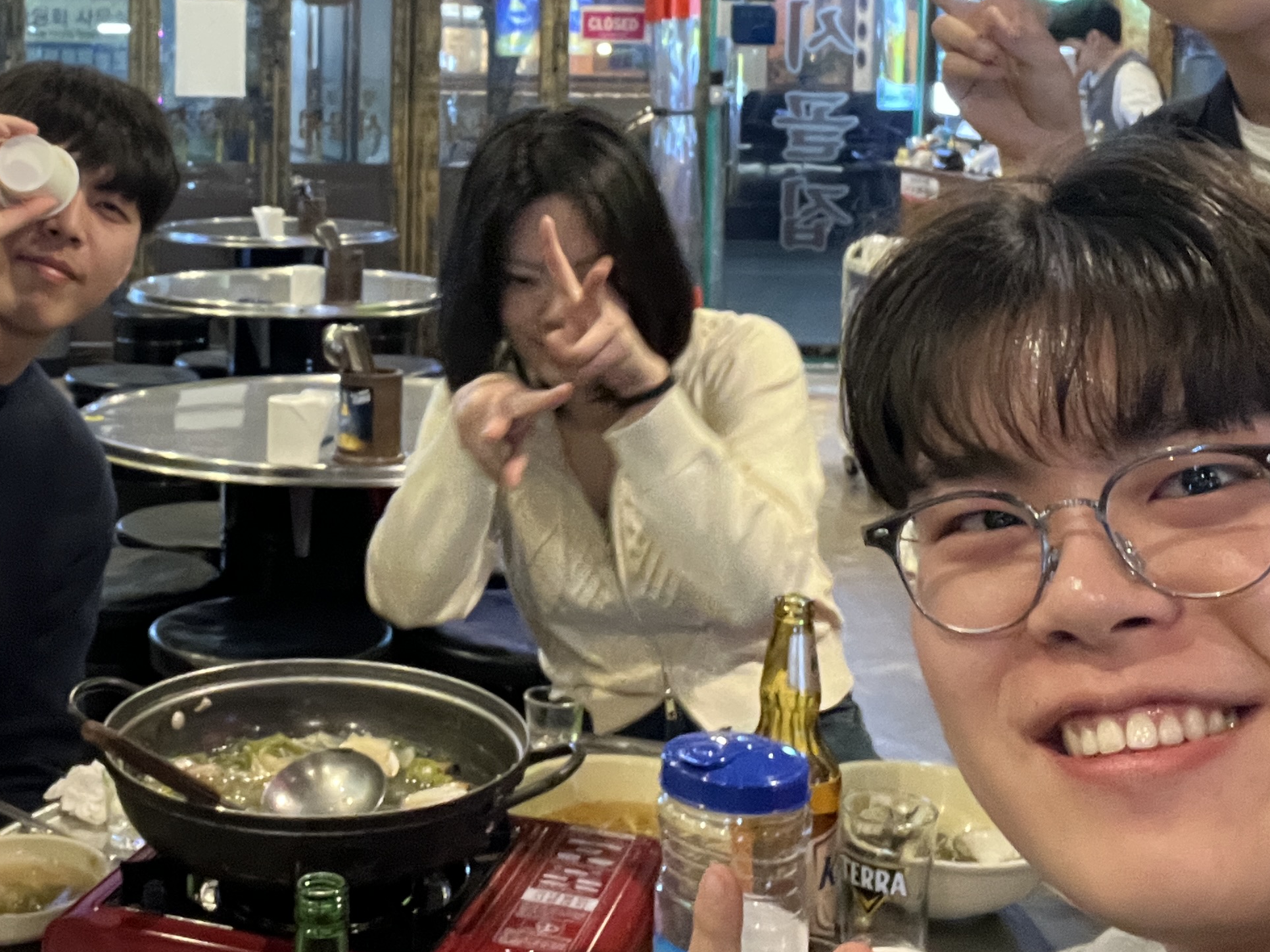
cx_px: 390
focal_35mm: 48
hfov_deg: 39.0
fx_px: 1761
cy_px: 155
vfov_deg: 29.4
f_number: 2.2
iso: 640
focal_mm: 2.71
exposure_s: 1/20
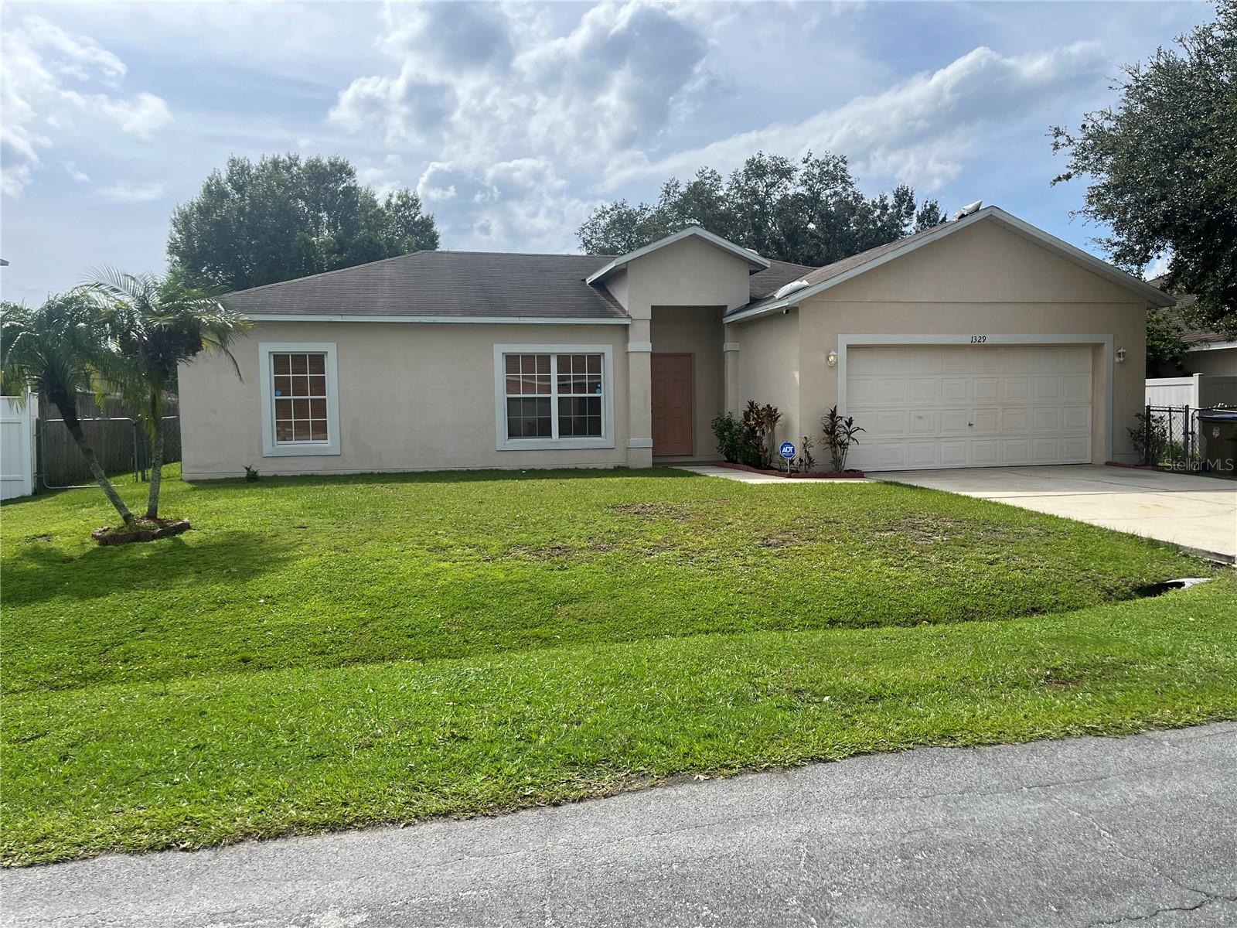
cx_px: 618
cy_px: 464
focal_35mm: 26
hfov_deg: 67.3
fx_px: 929
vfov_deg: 53.1
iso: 50
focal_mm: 5.1
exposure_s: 1/4149
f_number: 1.6
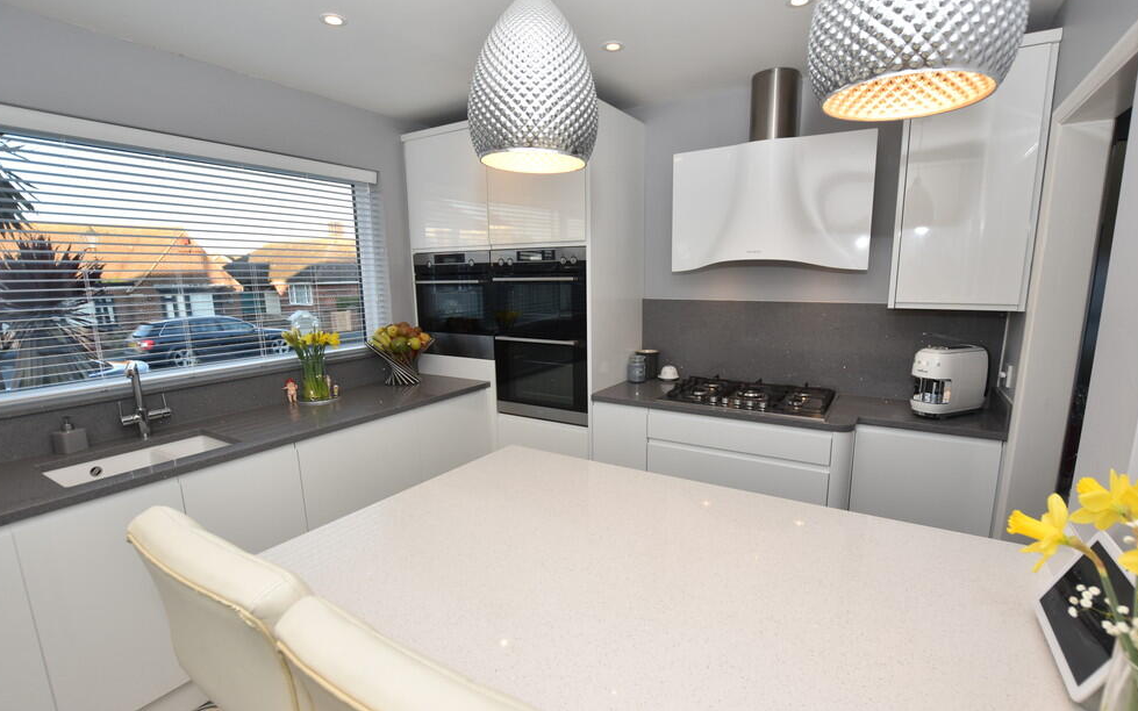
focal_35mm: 16
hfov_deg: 97.8
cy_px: 375
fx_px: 496
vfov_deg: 71.2
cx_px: 579
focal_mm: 10
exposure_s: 1/200
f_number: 5
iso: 280
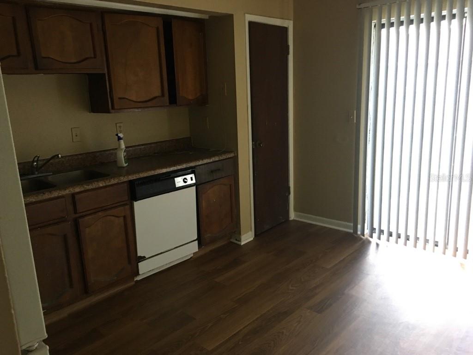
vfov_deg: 48.2
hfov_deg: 61.7
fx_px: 396
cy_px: 178
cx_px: 236
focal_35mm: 29
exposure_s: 1/30
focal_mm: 4.15
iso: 160
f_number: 2.2
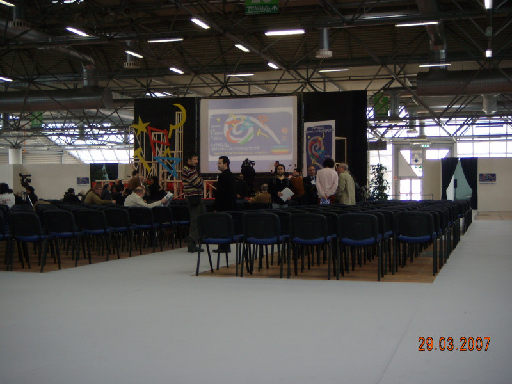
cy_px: 192
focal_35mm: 53
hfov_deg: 36.2
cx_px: 256
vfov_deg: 27.5
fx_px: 784
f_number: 3.7
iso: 116
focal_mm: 8.9
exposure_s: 1/30.3
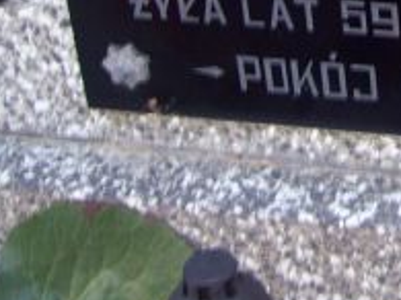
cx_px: 514
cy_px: -134
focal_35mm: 118
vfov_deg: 12.0
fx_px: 1366
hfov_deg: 15.9
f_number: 2.7
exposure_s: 1/64
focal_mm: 6
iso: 80
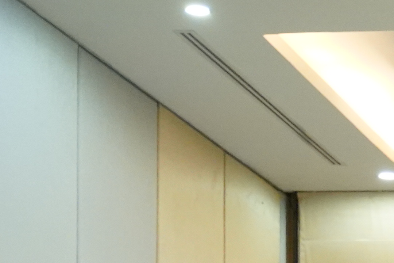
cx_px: 941
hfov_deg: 9.2
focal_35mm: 200
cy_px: 726
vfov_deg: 6.4
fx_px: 2189
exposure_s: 1/160
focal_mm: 36
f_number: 2.8
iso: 6400
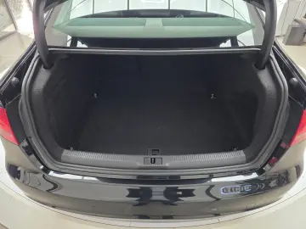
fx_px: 203
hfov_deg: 73.9
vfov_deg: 58.9
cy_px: 114
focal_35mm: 23
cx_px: 153
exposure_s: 1/100
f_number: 1.7
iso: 250
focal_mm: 6.25
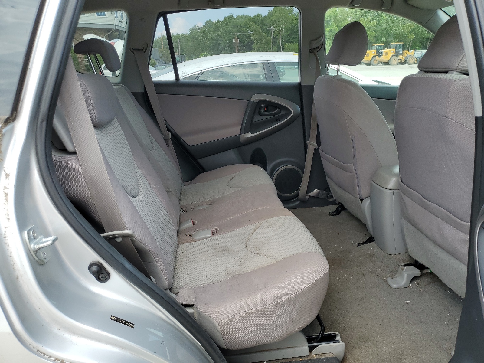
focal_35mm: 26
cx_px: 242
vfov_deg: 53.1
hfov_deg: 67.3
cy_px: 182
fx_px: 364
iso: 50
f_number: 1.5
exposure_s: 1/833
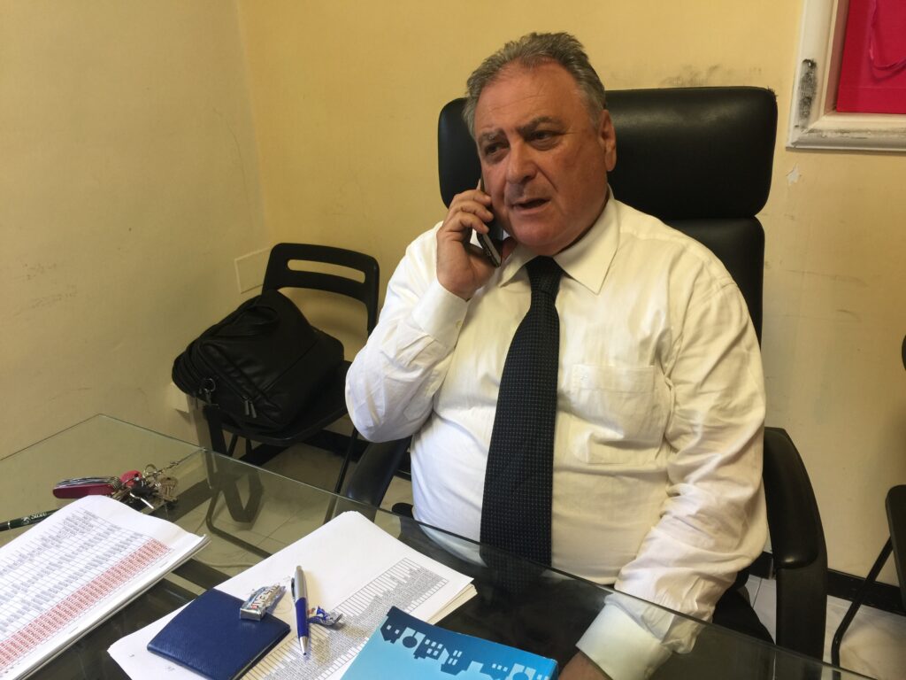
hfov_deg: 61.7
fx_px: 759
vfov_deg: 48.2
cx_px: 453
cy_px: 340
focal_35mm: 29
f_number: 2.2
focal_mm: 4.15
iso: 40
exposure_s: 1/17
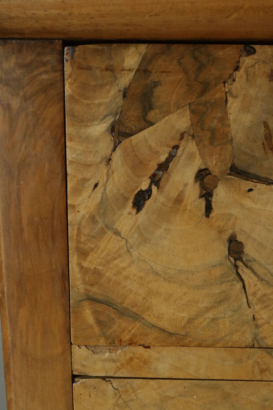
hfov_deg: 34.1
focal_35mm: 39
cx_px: 115
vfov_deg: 49.3
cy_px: 241
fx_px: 444
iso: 1600
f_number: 5.6
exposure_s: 1/30
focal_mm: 20
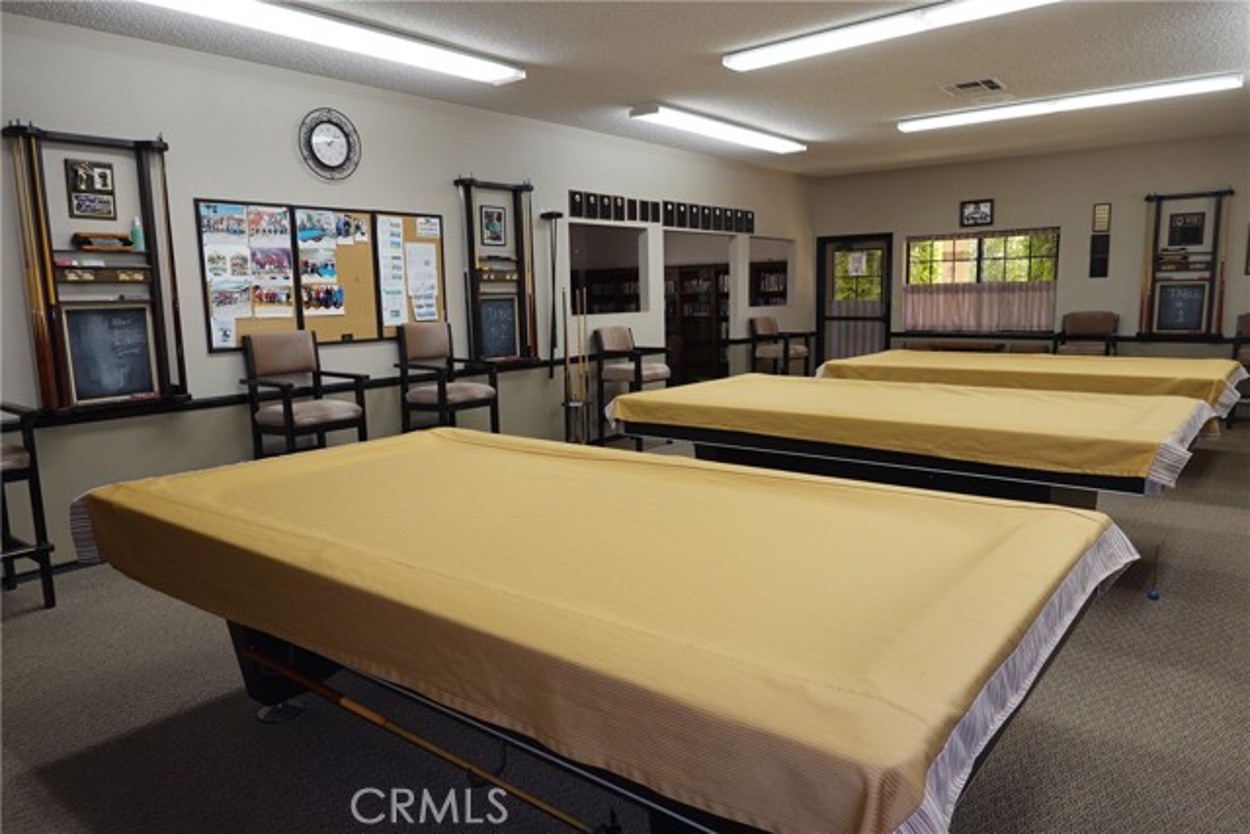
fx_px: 833
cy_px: 417
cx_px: 625
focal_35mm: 24
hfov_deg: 73.7
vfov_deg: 53.2
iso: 125
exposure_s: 1/30
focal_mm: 9
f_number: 2.8
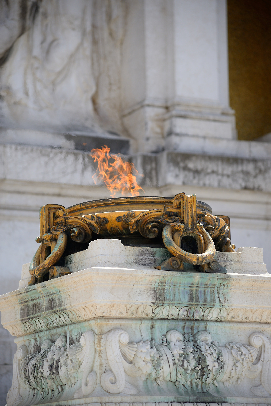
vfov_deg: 17.1
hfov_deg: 11.4
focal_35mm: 120
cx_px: 136
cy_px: 203
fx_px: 1354
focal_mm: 120
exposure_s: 1/3200
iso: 500
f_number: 4
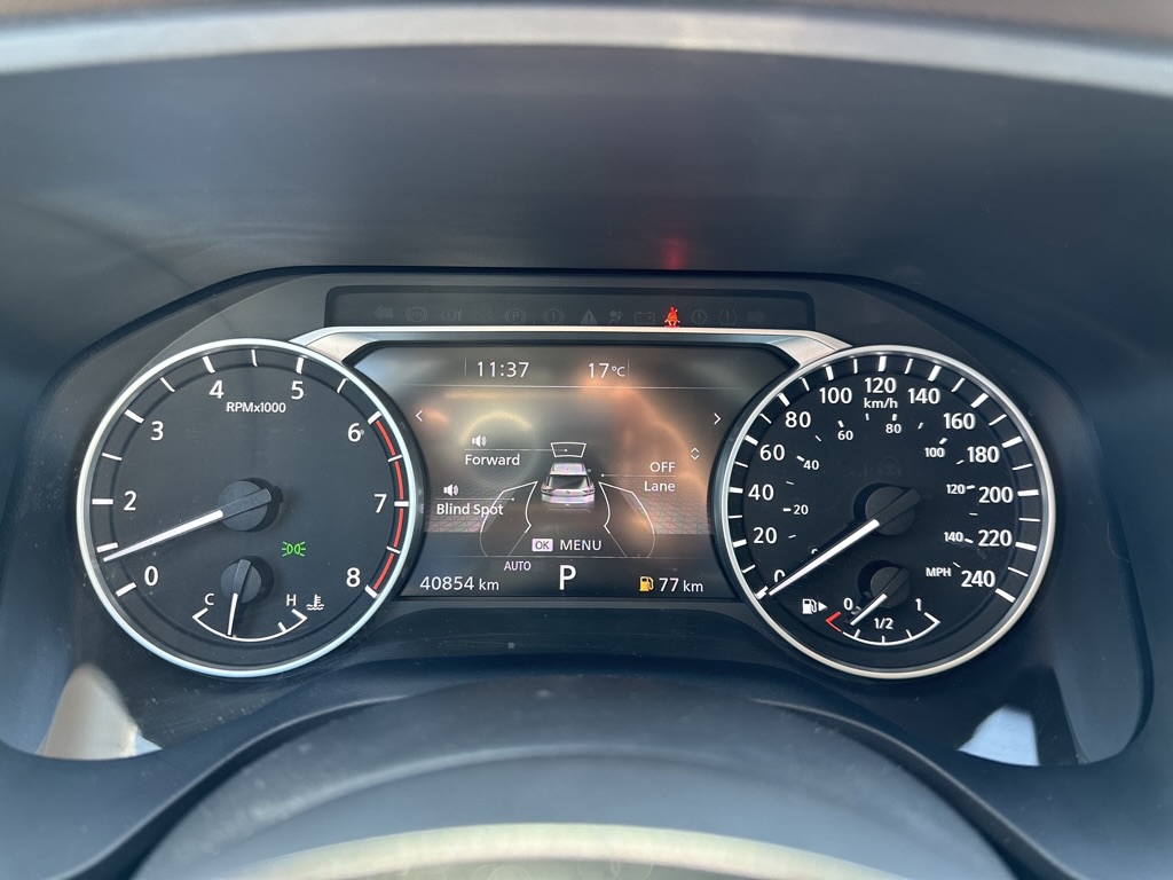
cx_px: 586
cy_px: 440
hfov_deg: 71.6
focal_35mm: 24
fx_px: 813
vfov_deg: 56.8
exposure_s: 1/121
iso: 200
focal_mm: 6.86
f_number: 1.78
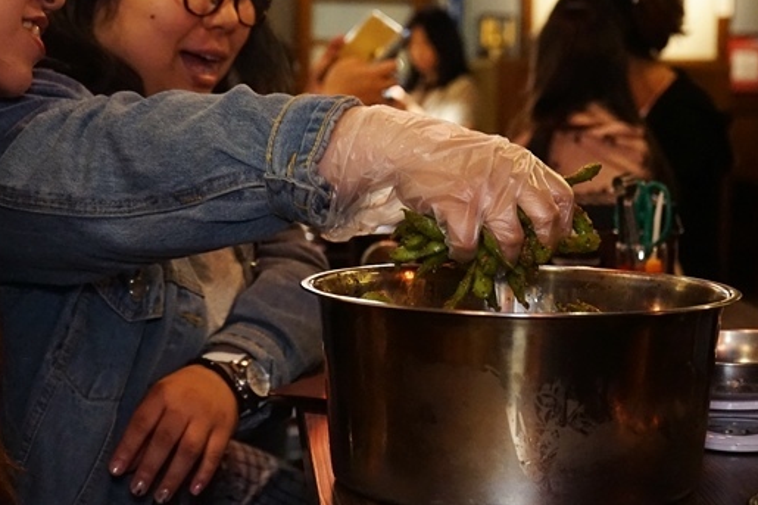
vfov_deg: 15.7
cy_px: 191
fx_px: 1831
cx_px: 478
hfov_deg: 23.3
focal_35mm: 87
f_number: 5
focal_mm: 56
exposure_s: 1/60
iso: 6400
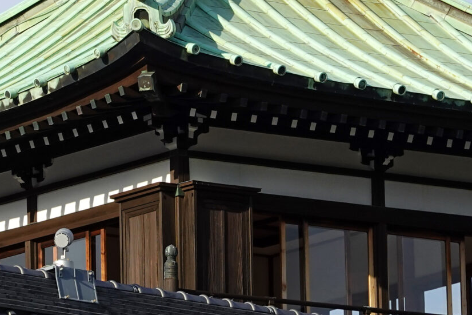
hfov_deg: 4.2
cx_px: 207
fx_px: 6464
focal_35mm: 493
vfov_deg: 2.8
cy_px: 0
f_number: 7.1
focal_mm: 57.82
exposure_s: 1/250
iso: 100
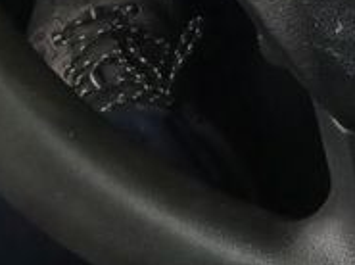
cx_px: 374
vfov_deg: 10.5
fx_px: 1249
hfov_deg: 15.8
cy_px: -365
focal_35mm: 122
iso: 320
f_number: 5
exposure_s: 1/60
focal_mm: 4
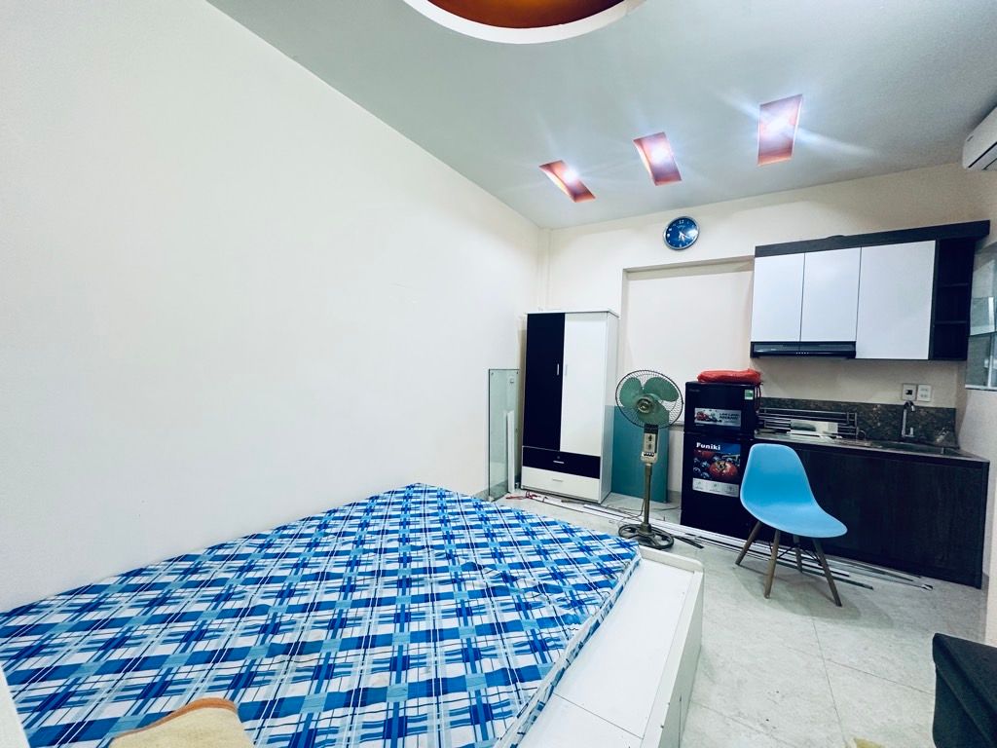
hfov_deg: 102.1
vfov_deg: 85.7
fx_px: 403
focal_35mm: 14
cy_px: 374
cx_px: 498
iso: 200
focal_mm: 2.22
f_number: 2.2
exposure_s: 1/100
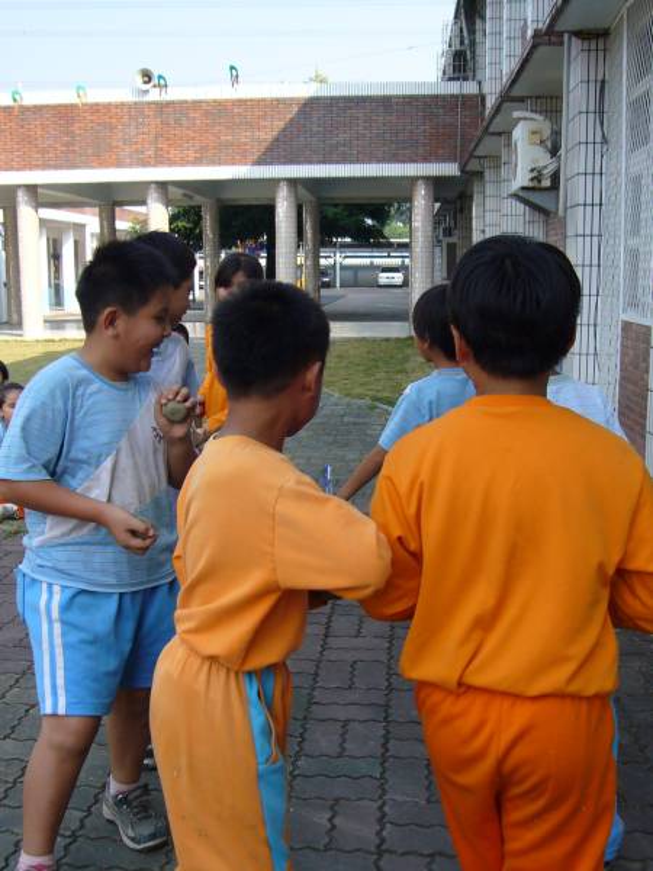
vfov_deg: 45.8
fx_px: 1031
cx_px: 326
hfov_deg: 35.1
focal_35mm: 41
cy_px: 436
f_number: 2.9
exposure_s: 1/500
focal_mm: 4.9
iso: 100
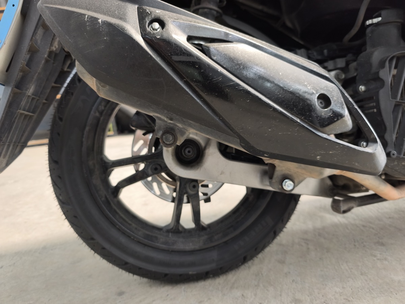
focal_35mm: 23
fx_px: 269
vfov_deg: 58.9
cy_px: 152
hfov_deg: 73.9
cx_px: 202
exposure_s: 1/50
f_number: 1.6
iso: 250
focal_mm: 6.57
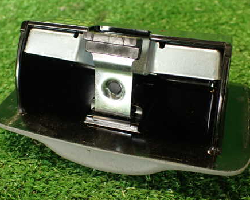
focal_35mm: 43
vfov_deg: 34.9
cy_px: 99
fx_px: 318
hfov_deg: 42.9
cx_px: 128
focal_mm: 5.79
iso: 320
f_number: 2.4
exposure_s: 1/30
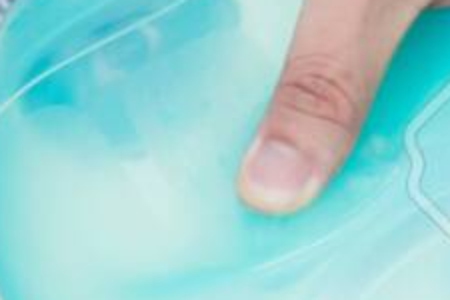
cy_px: 809
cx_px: 860
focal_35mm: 492
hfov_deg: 4.1
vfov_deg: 2.8
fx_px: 6150
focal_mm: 85
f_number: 4.5
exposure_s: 1/80
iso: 400
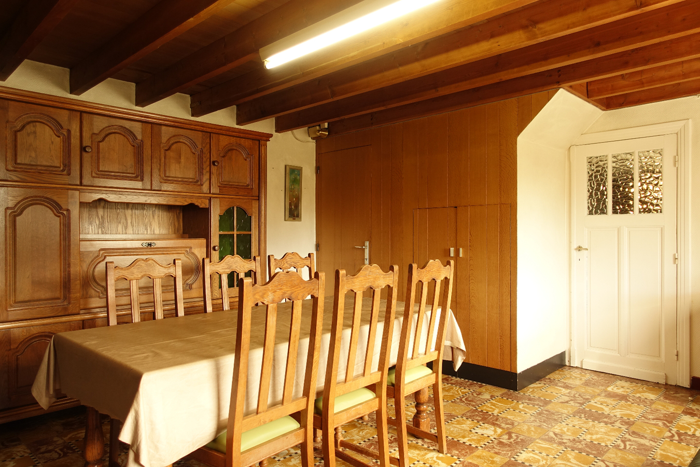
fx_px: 467
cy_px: 234
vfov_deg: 53.1
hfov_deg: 73.7
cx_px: 350
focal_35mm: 24
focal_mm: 8.8
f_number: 2.2
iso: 125
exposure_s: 1/30
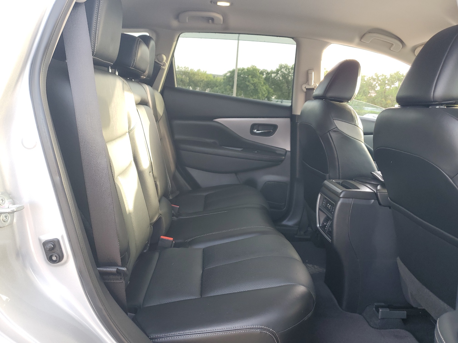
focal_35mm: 26
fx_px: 344
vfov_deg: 53.1
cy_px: 172
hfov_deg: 67.3
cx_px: 229
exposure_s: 1/60.2
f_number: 1.5
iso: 50
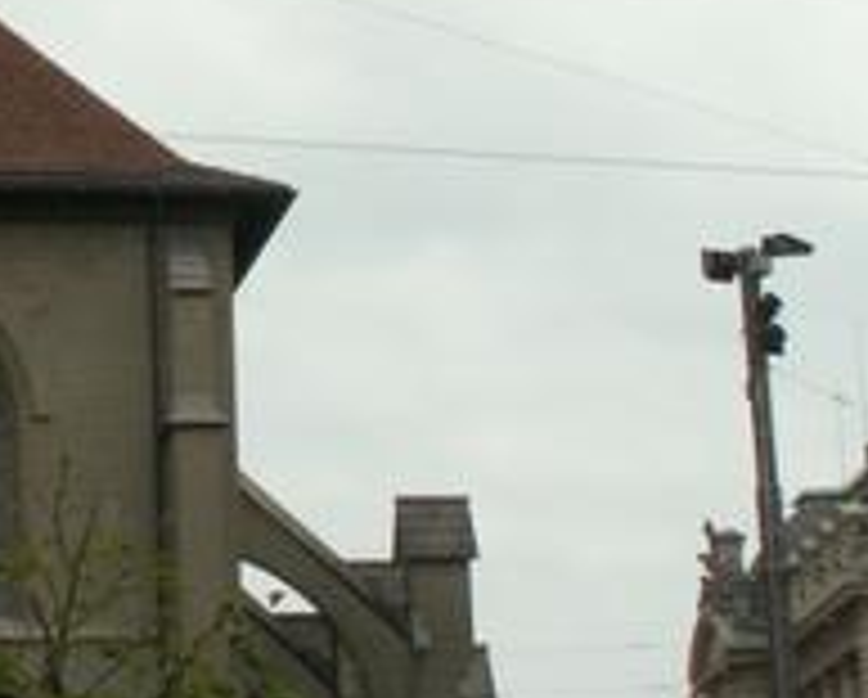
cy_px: 221
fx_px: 2907
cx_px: -22
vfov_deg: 13.6
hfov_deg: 16.6
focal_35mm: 113
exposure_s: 1/250
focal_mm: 5.86
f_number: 7.1
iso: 50
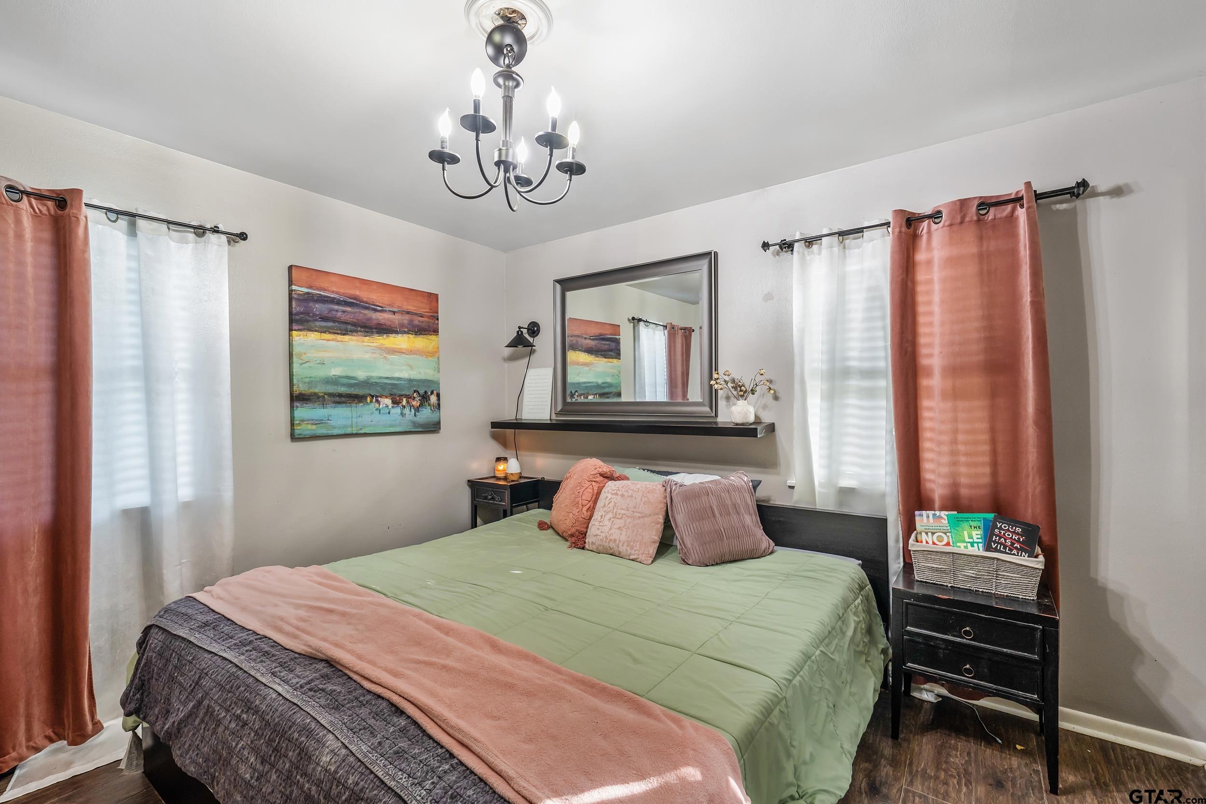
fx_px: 502
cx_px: 603
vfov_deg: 77.3
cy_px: 402
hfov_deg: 100.4
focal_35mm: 15
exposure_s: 1/5
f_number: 8
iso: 800
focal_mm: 15
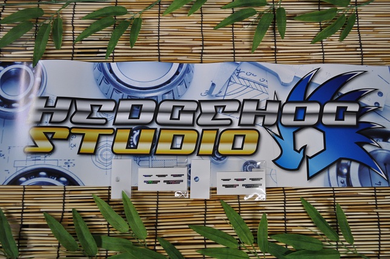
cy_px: 130
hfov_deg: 67.4
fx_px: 292
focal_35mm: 27
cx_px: 195
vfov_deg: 47.8
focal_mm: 18
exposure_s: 1/60
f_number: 4
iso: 560
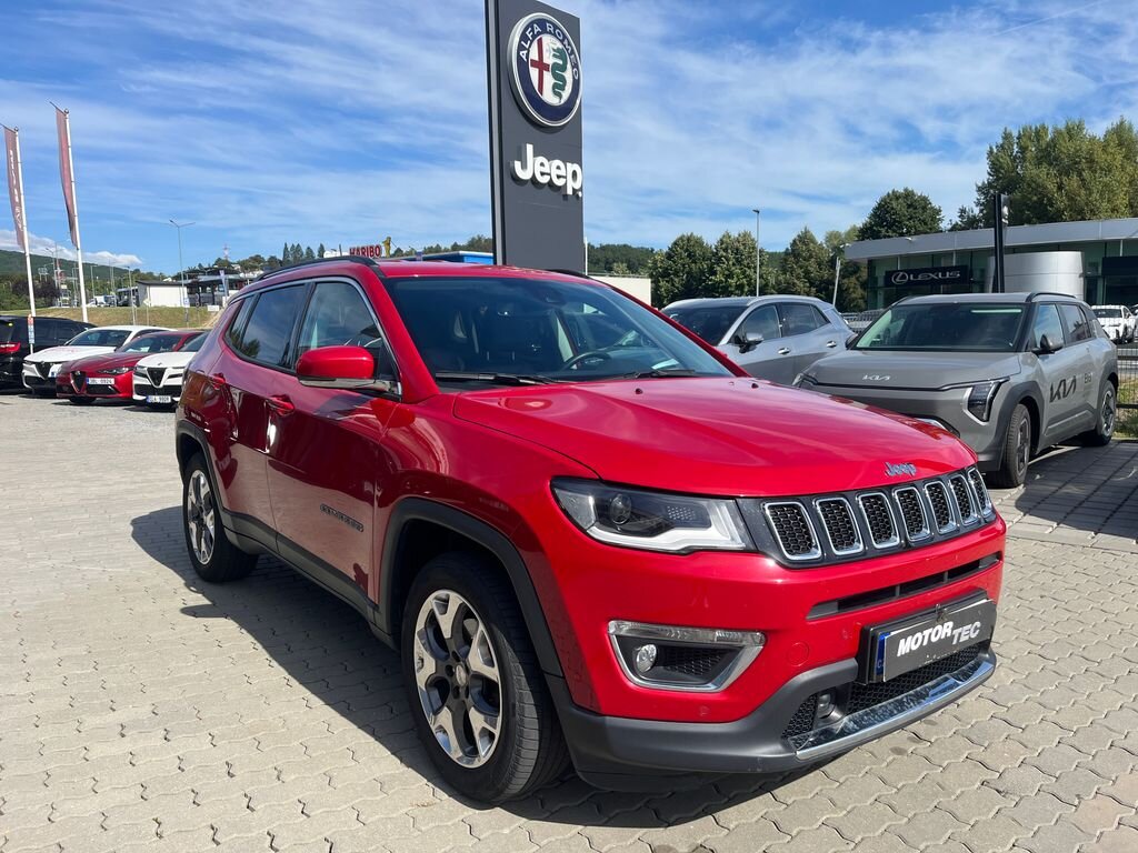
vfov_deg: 53.1
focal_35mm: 26
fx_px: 855
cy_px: 426
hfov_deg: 67.3
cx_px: 569
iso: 50
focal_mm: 5.1
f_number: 1.6
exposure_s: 1/2967
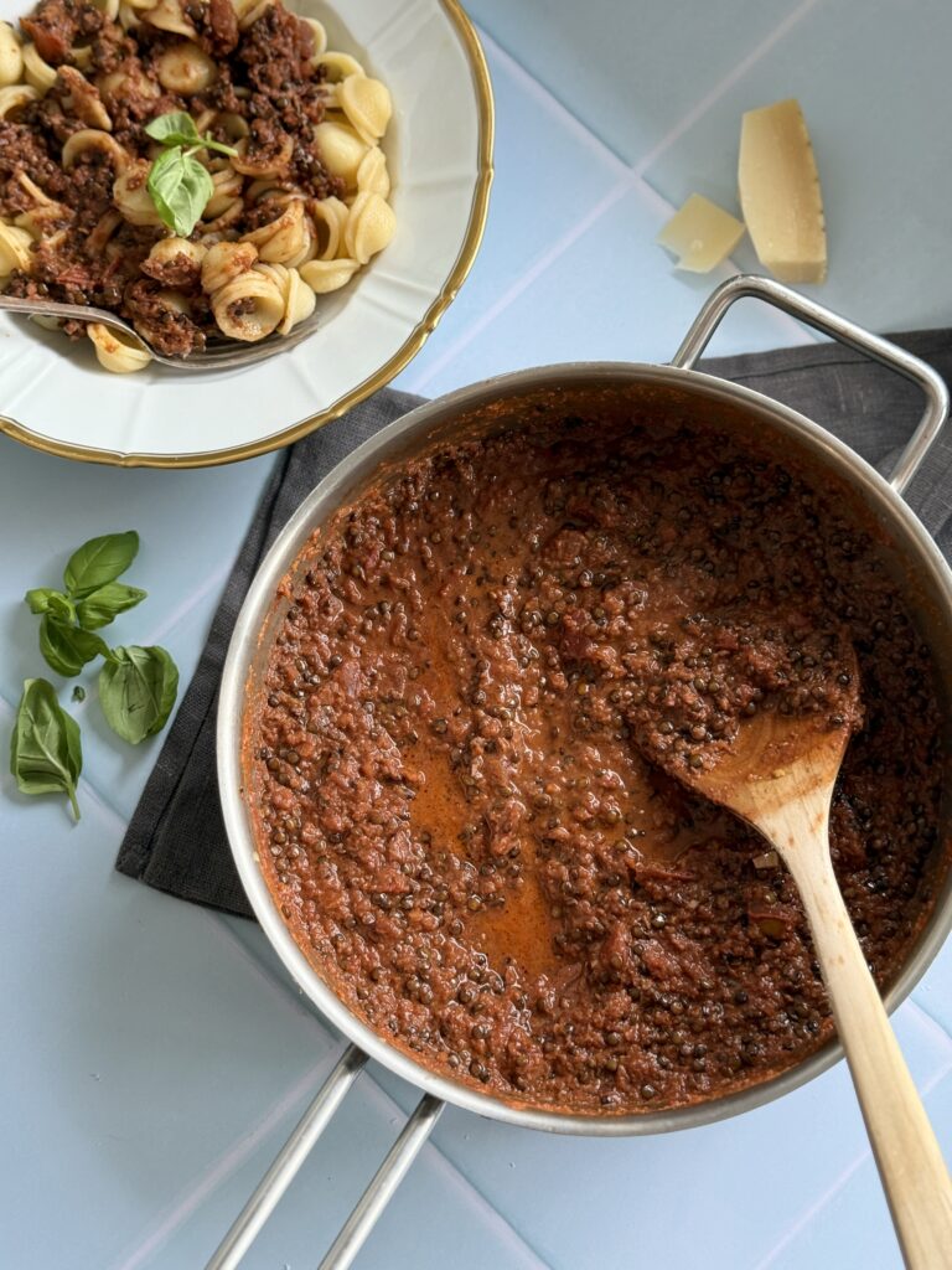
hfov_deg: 30.3
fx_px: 1760
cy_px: 635
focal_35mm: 48
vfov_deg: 39.7
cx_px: 476
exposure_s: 1/60
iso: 160
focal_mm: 6.76
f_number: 1.78
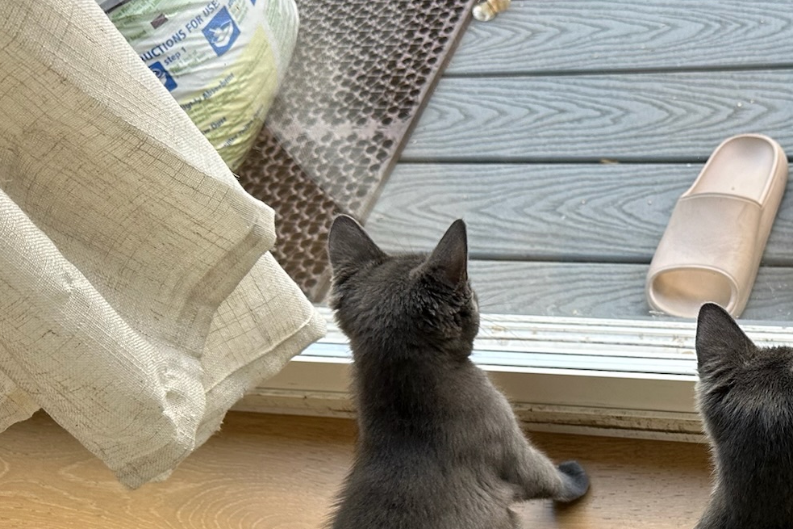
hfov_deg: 35.8
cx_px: 720
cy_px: 431
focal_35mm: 52
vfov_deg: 25.5
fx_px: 1145
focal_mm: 6.86
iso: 100
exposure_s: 1/121
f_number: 1.78
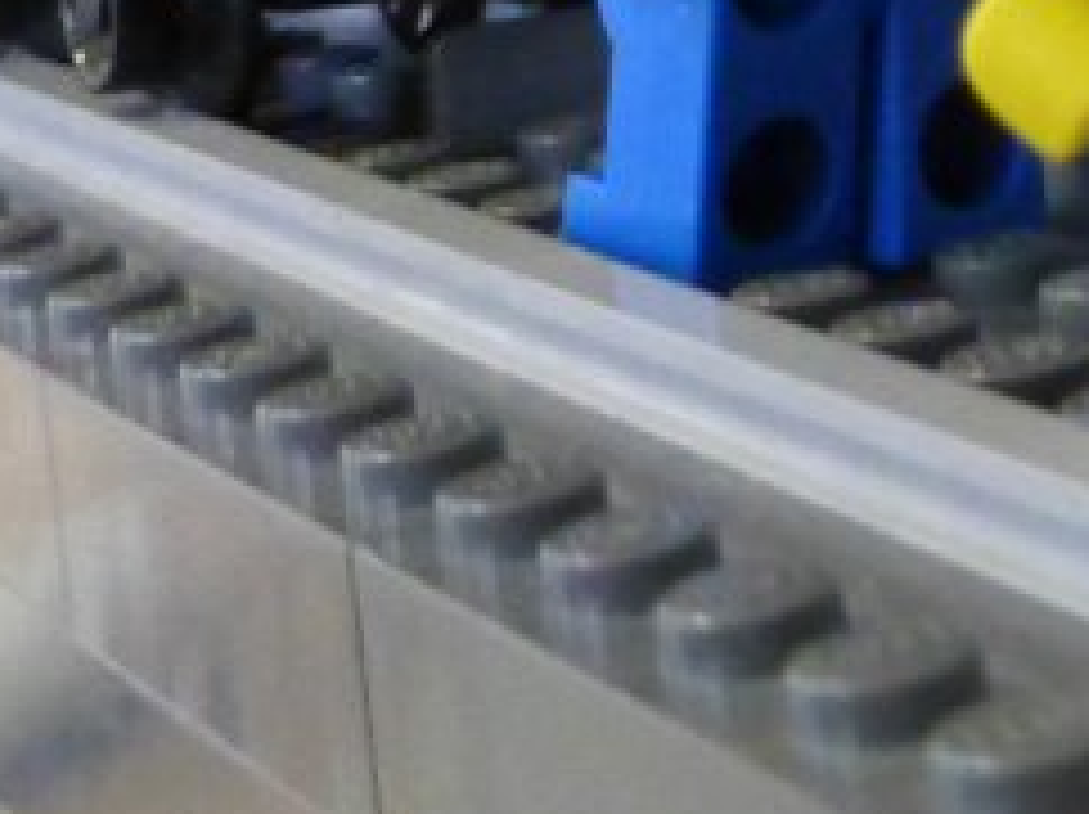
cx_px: 1782
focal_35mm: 127
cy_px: -486
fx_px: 3991
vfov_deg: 11.1
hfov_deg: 14.2
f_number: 3.3
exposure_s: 1/15
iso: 800
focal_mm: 4.3
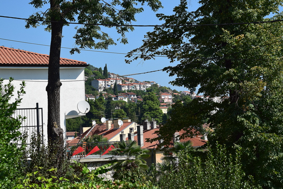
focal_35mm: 87
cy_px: 94
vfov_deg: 15.7
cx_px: 142
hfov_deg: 23.4
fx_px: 684
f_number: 10
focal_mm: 58
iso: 400
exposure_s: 1/320
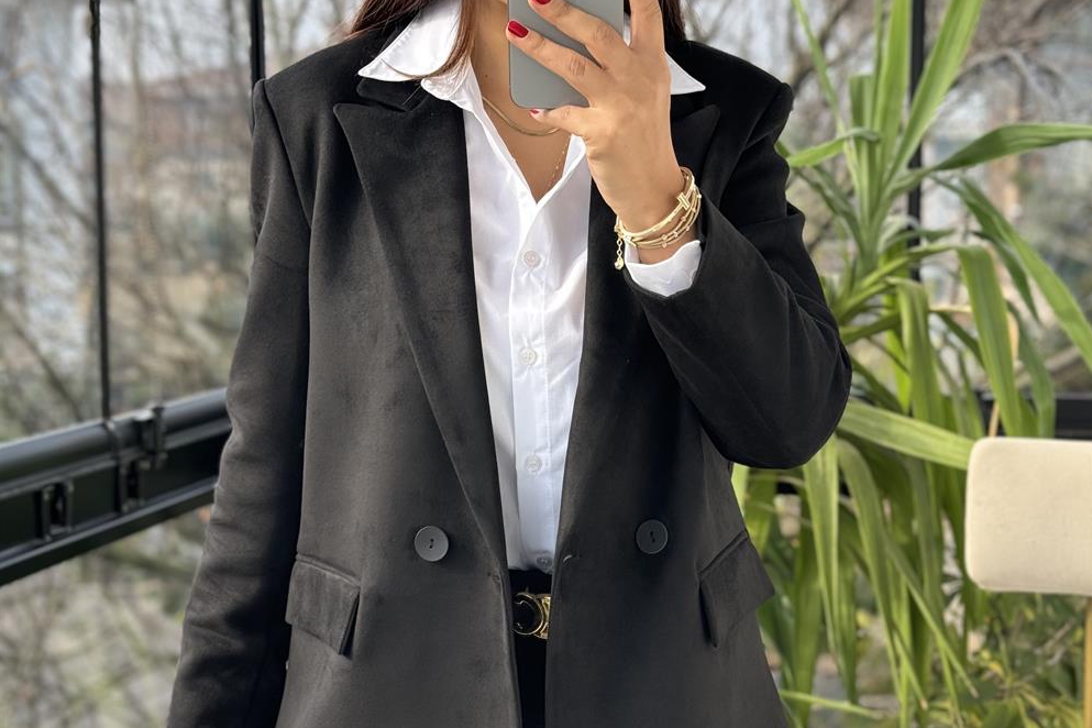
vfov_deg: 20.3
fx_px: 2032
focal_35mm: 67
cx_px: 549
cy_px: 359
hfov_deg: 30.1
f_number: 1.78
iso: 80
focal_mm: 6.76
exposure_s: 1/146
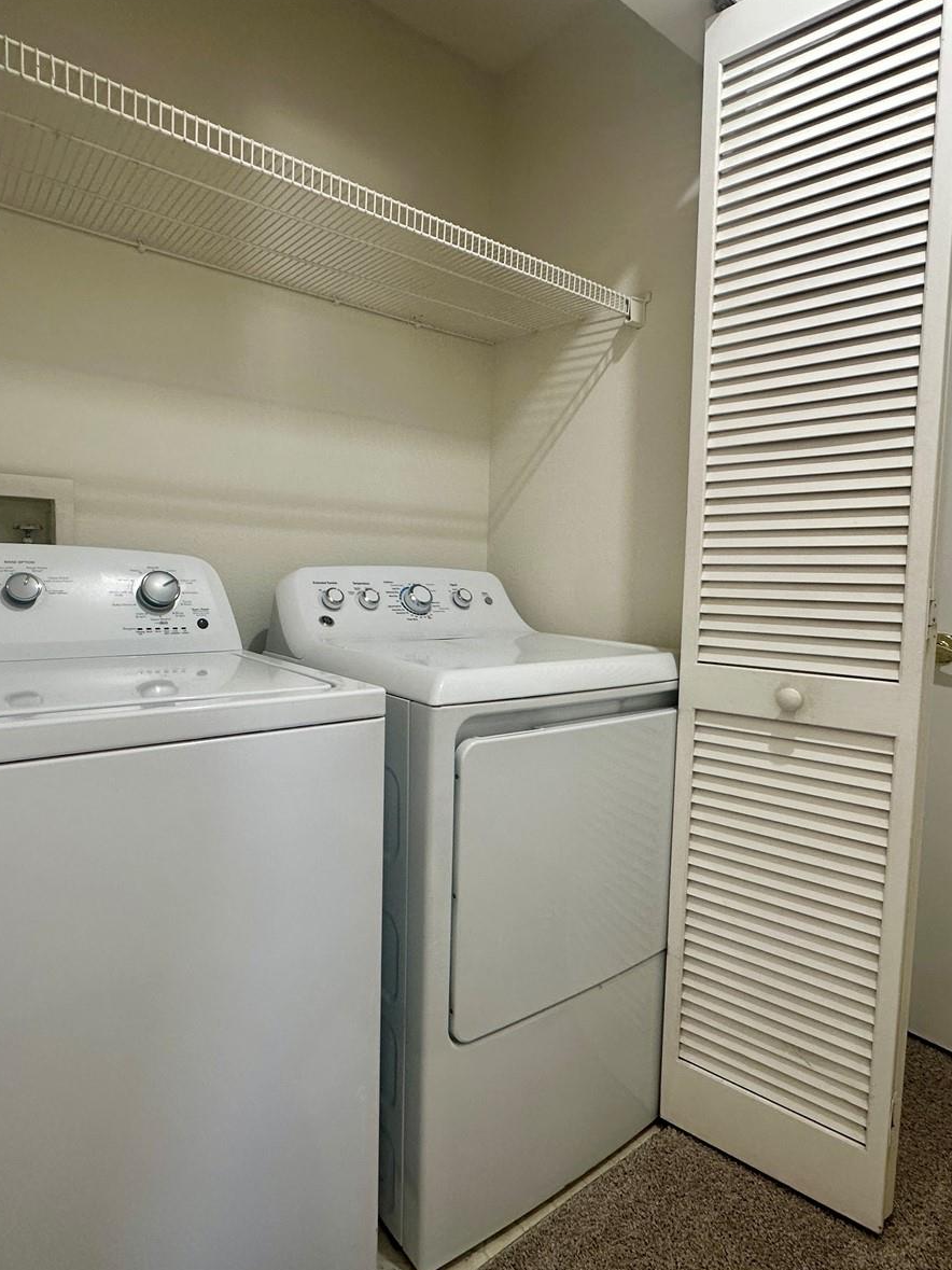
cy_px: 631
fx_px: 697
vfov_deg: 84.7
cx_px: 452
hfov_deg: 68.6
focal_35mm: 19
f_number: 2.2
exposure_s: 1/120
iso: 160
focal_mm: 2.22
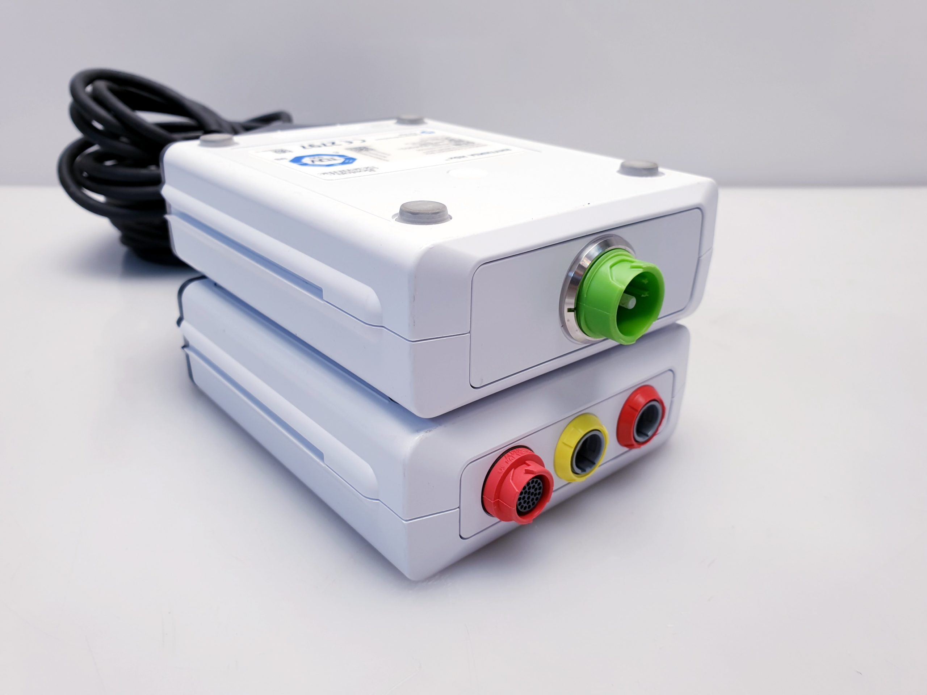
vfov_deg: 53.1
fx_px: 696
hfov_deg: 67.3
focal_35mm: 26
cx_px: 464
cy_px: 348
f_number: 2.4
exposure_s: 1/50
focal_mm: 4.3
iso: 64
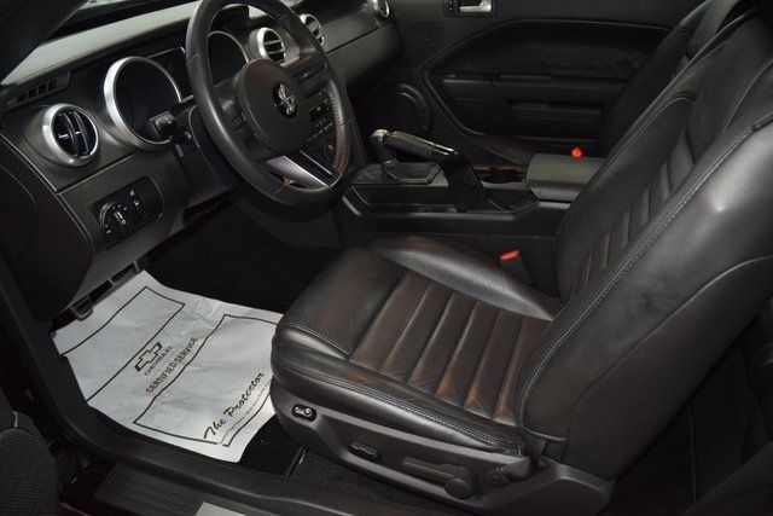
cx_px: 386
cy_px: 258
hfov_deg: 67.4
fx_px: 580
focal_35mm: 27
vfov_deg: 48.0
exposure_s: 1/100
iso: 2000
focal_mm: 18
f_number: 3.5
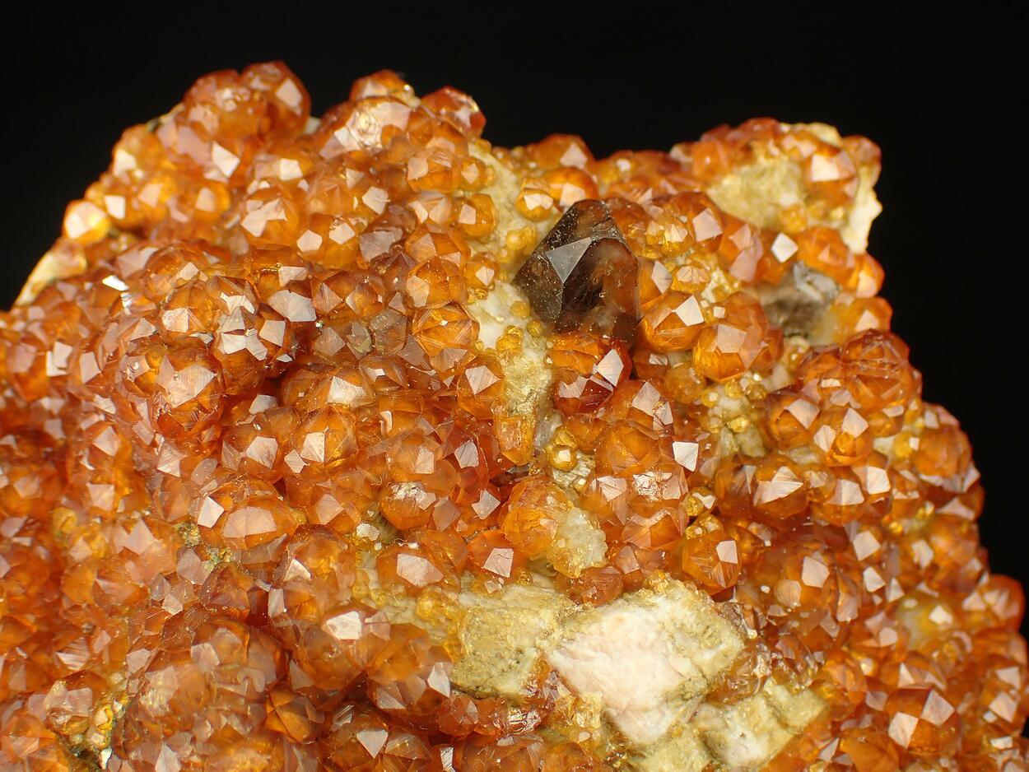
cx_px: 514
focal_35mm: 82
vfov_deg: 18.0
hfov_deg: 23.8
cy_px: 386
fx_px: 2438
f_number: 4.3
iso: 100
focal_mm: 14.62
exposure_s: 1/20
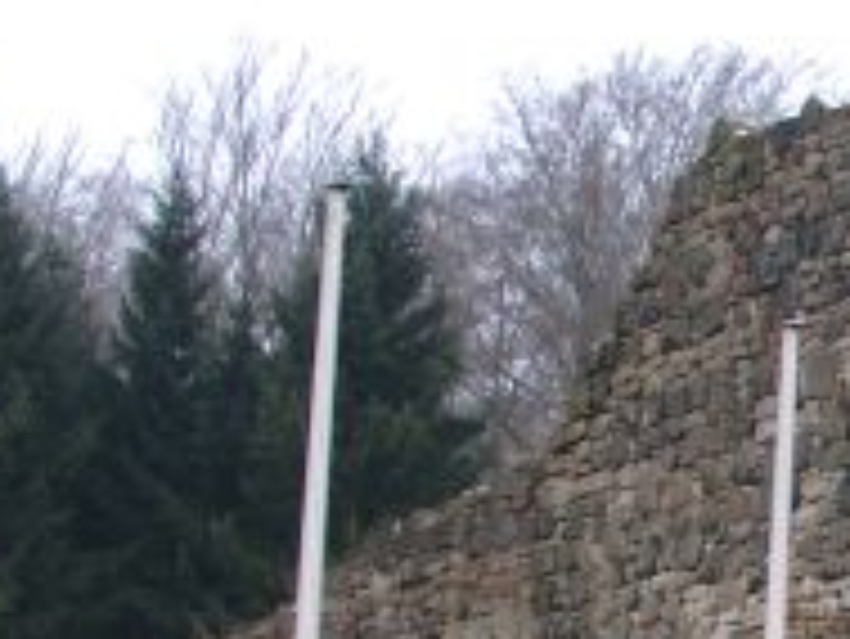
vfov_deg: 10.2
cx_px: 1232
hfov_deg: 13.0
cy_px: 738
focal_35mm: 144
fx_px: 3538
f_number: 5.6
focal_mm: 7.13
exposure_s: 1/10.6
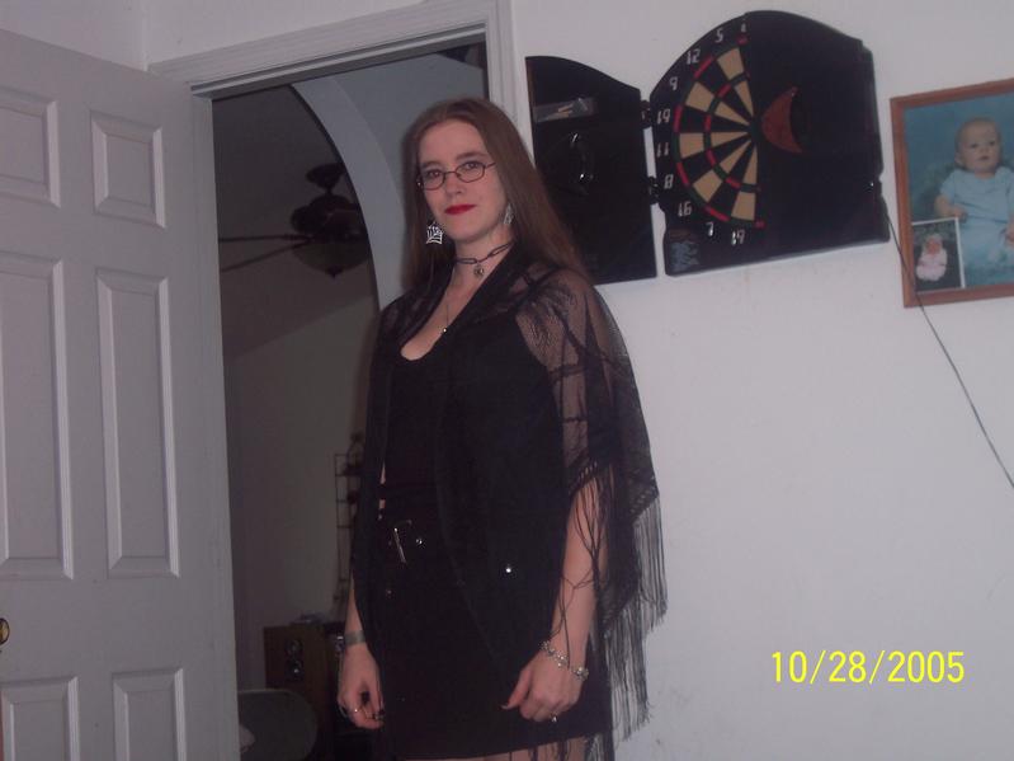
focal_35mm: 76
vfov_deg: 19.4
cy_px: 380
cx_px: 507
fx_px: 2226
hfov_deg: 25.7
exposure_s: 1/45
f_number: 3.8
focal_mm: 16
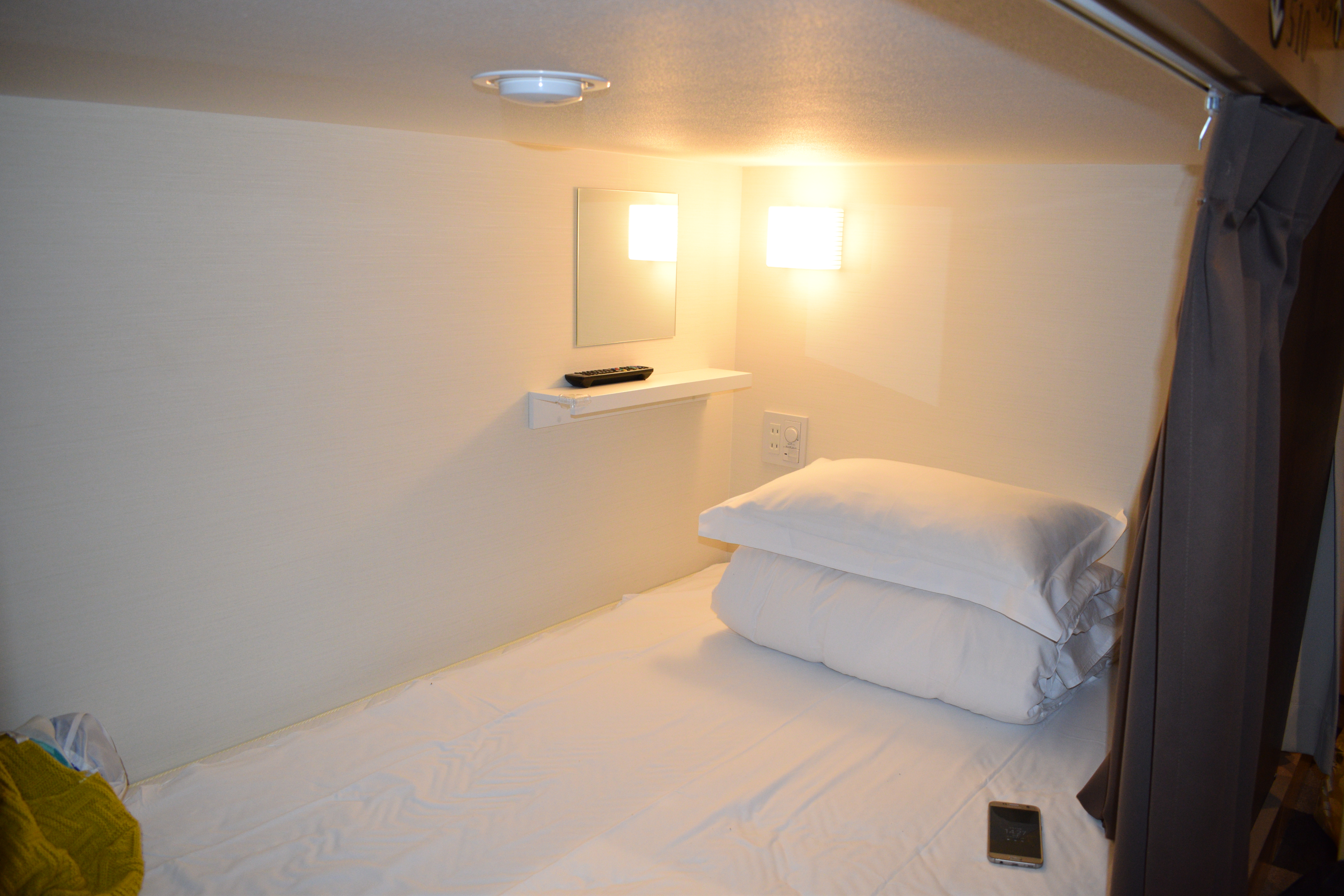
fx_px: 1008
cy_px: 448
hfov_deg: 67.4
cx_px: 672
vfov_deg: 47.9
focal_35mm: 27
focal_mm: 18
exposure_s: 1/100
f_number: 5
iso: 800
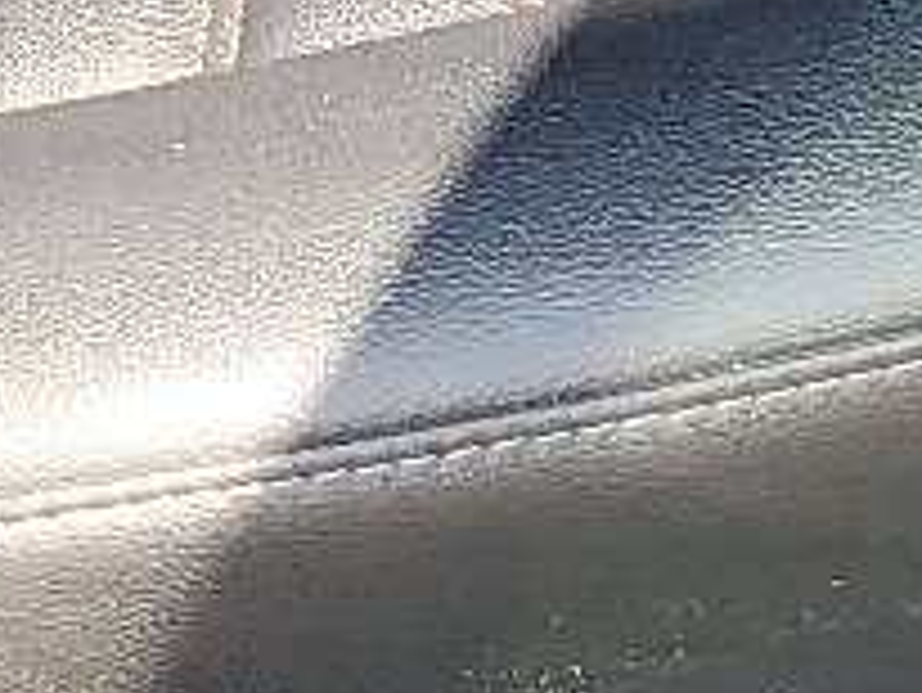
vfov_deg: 6.5
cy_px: -1526
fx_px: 5410
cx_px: 1372
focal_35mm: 203
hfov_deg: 9.5
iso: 50
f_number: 1.5
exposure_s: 1/185
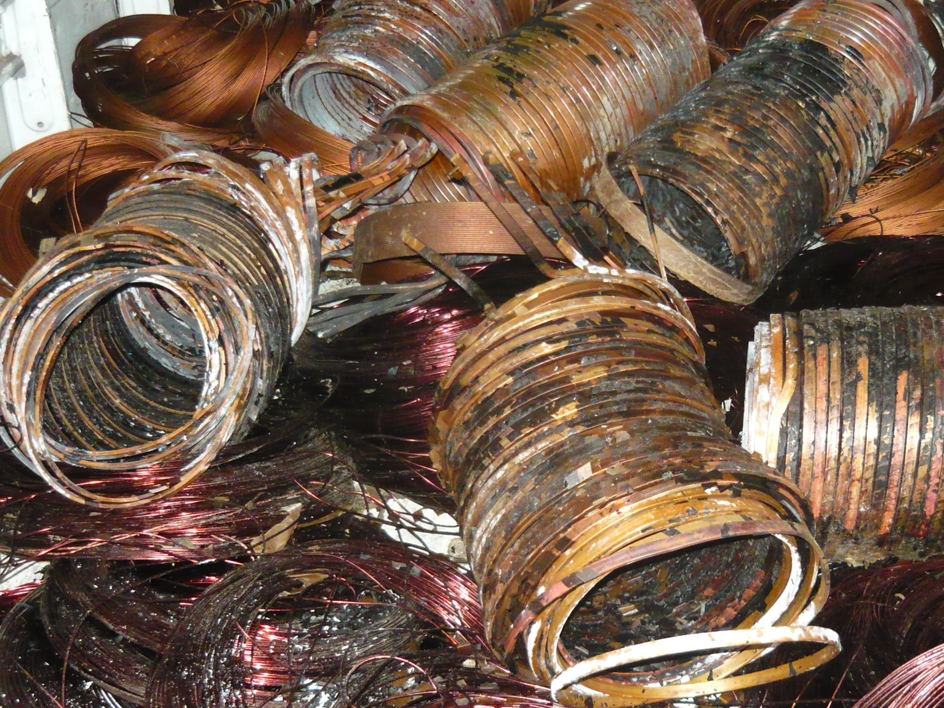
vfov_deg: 28.0
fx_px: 1418
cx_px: 644
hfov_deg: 36.4
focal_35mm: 52
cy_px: 363
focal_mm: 6
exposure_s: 1/30
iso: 640
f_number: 2.9
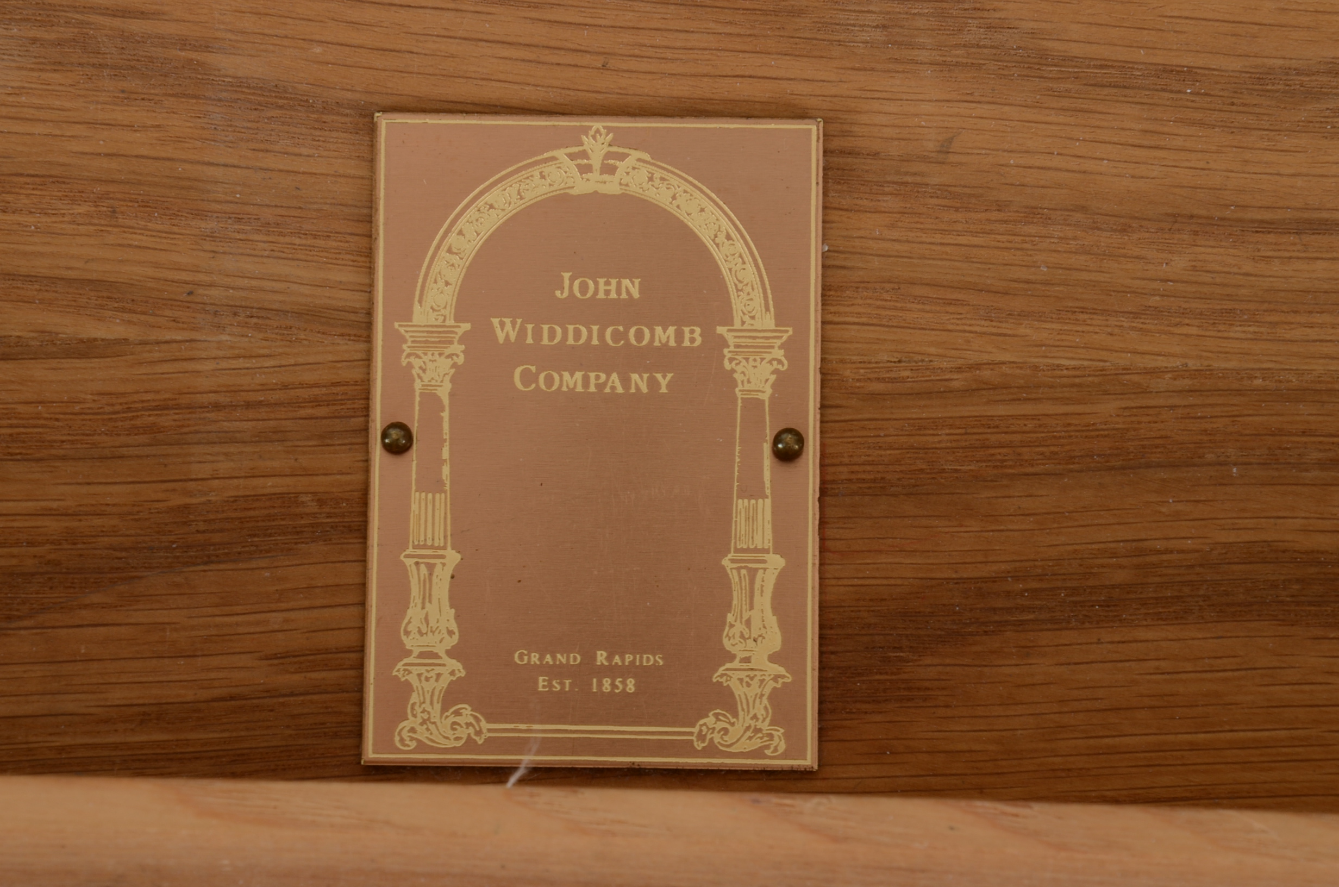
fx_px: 5846
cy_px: 444
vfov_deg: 8.7
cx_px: 670
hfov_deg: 13.1
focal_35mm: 158
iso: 125
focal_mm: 105
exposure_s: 1/100
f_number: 14
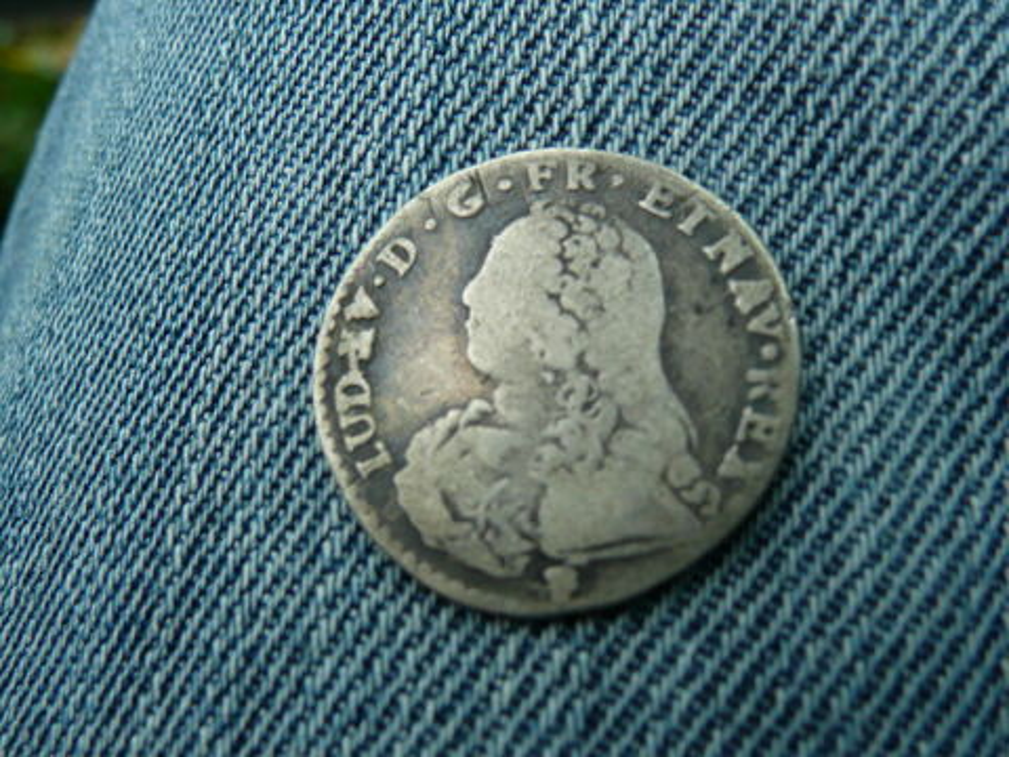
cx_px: 504
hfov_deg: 51.4
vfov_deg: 39.7
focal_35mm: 36
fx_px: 1049
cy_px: 378
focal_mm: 4.9
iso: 100
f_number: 3.4
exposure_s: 1/200
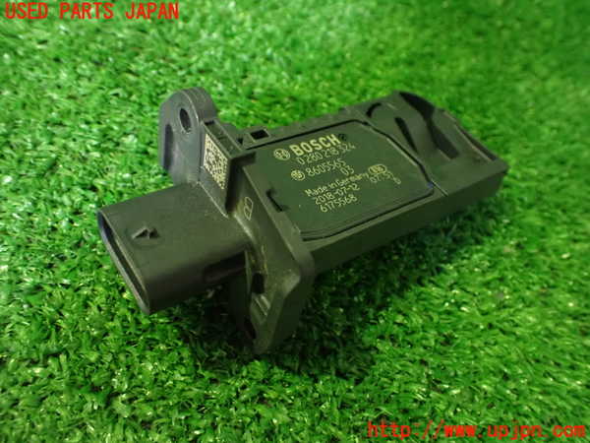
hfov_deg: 60.0
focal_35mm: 30
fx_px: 511
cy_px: 222
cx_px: 295
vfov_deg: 46.8
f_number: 2.3
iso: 1250
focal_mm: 5.4
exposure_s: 1/30
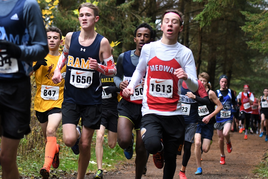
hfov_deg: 19.5
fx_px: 782
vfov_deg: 13.0
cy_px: 90
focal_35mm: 105
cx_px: 134
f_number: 2.8
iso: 720
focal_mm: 70
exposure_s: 1/1000
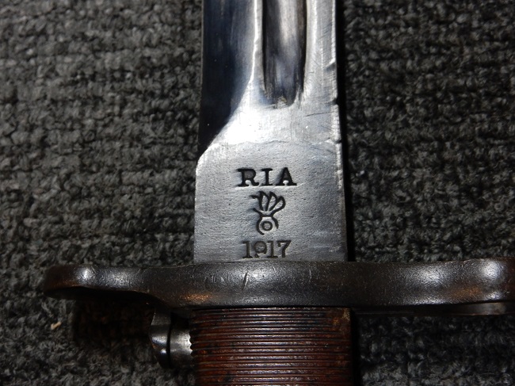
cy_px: 193
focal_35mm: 51
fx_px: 758
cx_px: 258
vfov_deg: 28.5
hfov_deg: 37.5
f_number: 4.5
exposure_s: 1/20
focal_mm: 9
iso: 400
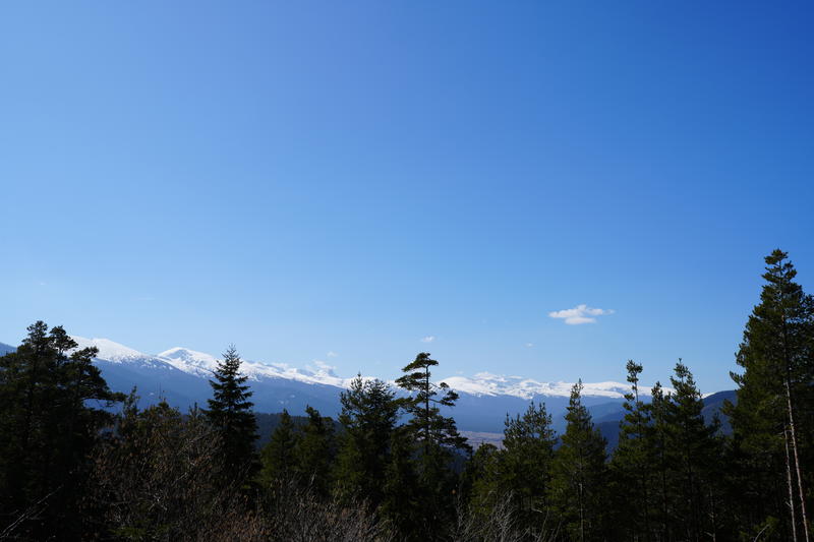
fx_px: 791
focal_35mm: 35
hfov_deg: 54.4
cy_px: 271
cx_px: 407
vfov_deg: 37.8
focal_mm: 35
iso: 100
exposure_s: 1/320
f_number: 10
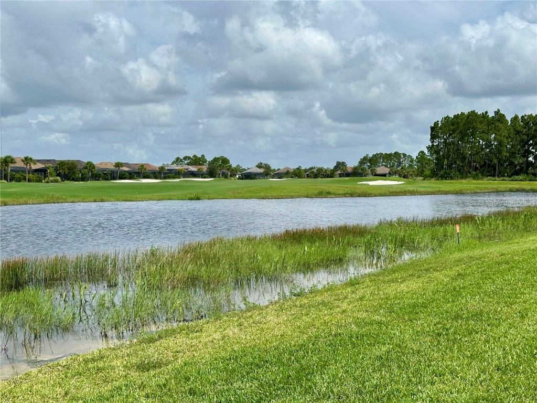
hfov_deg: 39.7
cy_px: 202
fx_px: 745
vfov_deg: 30.3
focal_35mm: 48
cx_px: 268
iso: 64
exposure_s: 1/6623
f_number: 1.78
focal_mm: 6.86
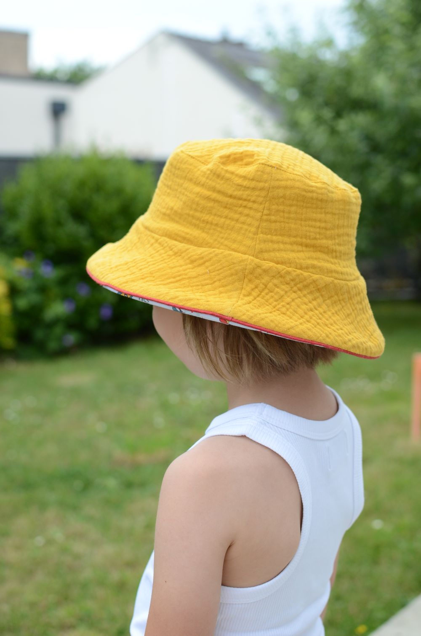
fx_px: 925
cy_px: 318
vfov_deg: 37.9
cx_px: 210
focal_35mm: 52
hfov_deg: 25.6
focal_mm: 35
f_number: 3.5
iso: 320
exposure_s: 1/1000
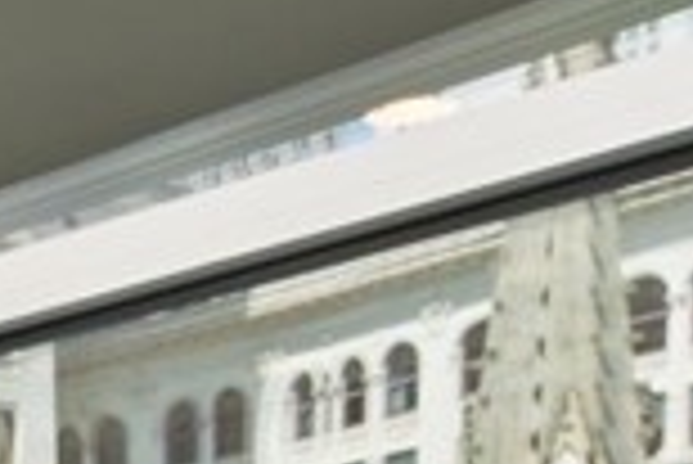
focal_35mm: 148
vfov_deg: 8.7
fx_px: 2852
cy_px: 1014
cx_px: -1433
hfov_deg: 10.0
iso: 400
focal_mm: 21
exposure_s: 1/15
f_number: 8
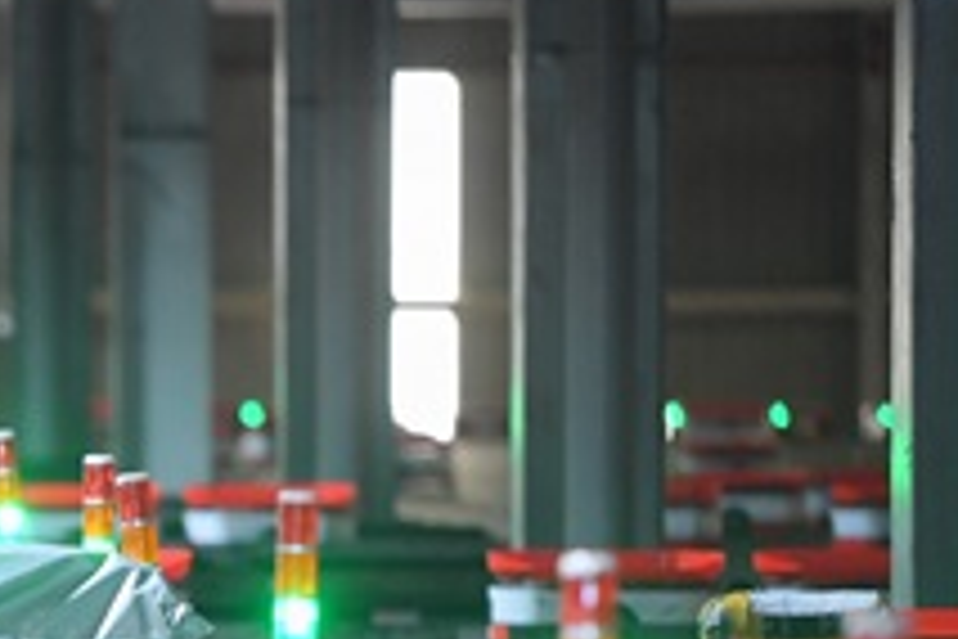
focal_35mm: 503
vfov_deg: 2.7
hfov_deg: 4.1
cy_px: 648
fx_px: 13384
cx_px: -324
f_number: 2.8
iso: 4000
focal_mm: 160
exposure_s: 1/200
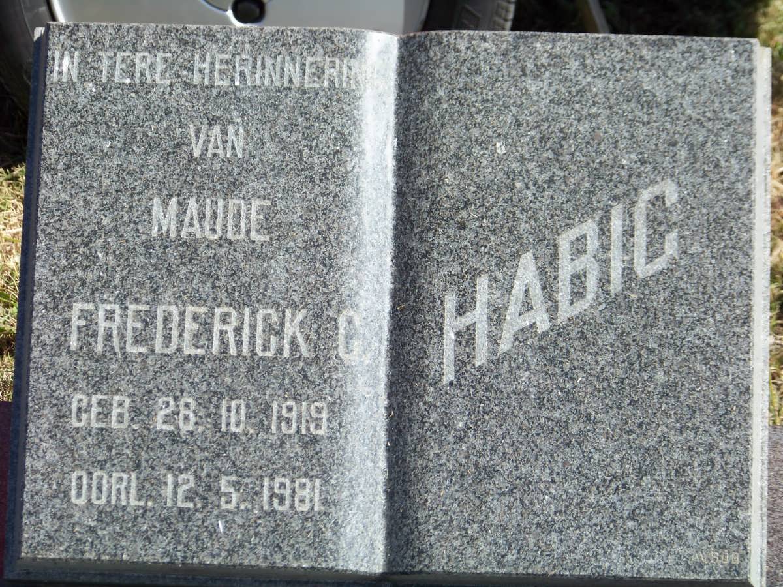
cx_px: 392
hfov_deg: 12.3
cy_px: 294
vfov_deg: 9.3
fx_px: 3619
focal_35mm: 160
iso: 64
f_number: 3.6
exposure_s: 1/500
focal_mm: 25.7
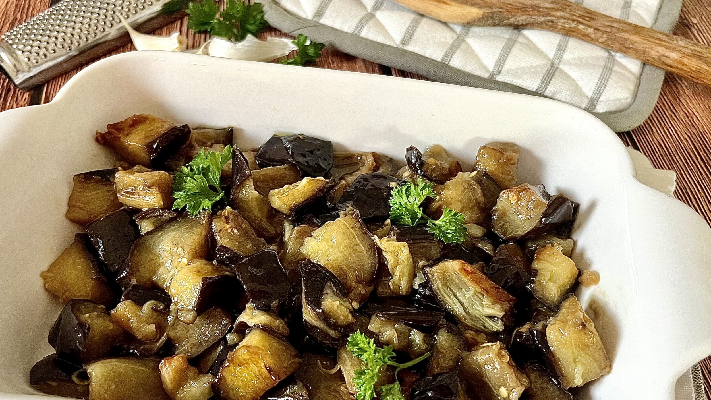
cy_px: 235
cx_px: 354
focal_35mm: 29
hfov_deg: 66.1
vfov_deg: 40.1
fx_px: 547
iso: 250
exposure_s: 1/50
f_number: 1.6
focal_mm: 5.1
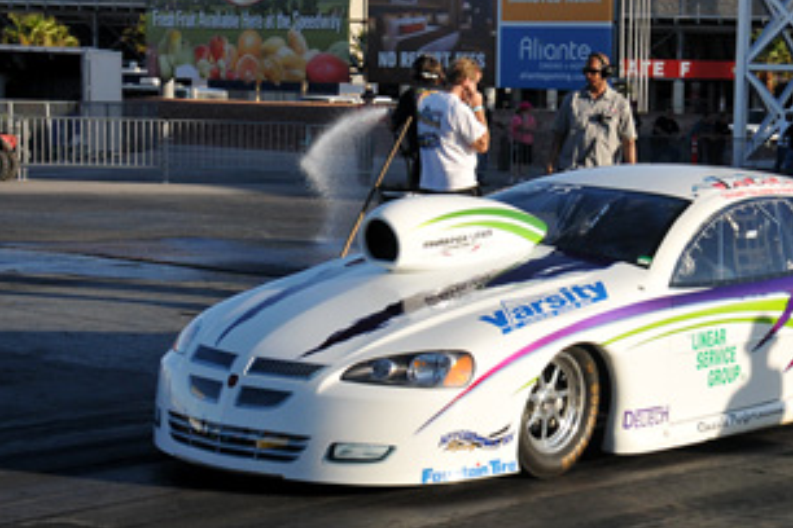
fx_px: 1890
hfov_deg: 23.4
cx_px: 622
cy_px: 265
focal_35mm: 86
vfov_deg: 15.9
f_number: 8
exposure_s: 1/800
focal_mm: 35
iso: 400
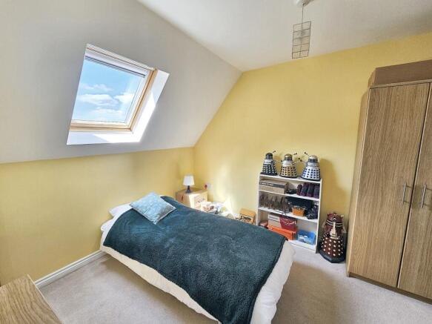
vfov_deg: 89.9
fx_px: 162
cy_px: 162
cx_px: 216
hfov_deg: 106.2
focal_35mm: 13
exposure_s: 1/100
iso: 50
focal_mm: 2.2
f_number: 2.2
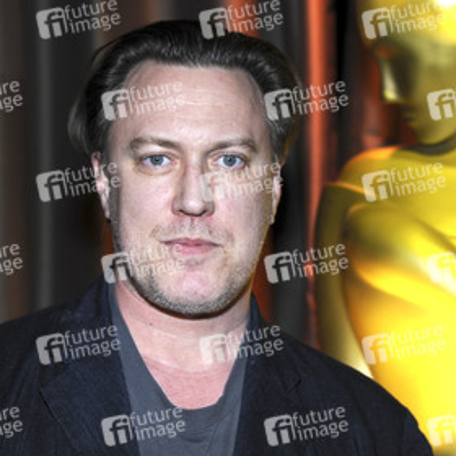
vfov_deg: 18.7
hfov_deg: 18.7
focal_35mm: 93
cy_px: 223
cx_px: 262
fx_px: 1386
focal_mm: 68
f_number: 4.8
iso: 800
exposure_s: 1/250
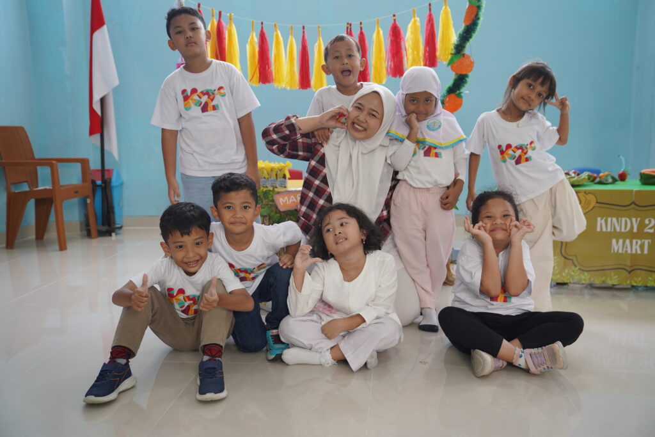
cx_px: 328
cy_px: 218
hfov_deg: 53.1
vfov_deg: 36.9
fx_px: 655
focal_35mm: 36
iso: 800
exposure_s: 1/160
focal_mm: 36
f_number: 2.8
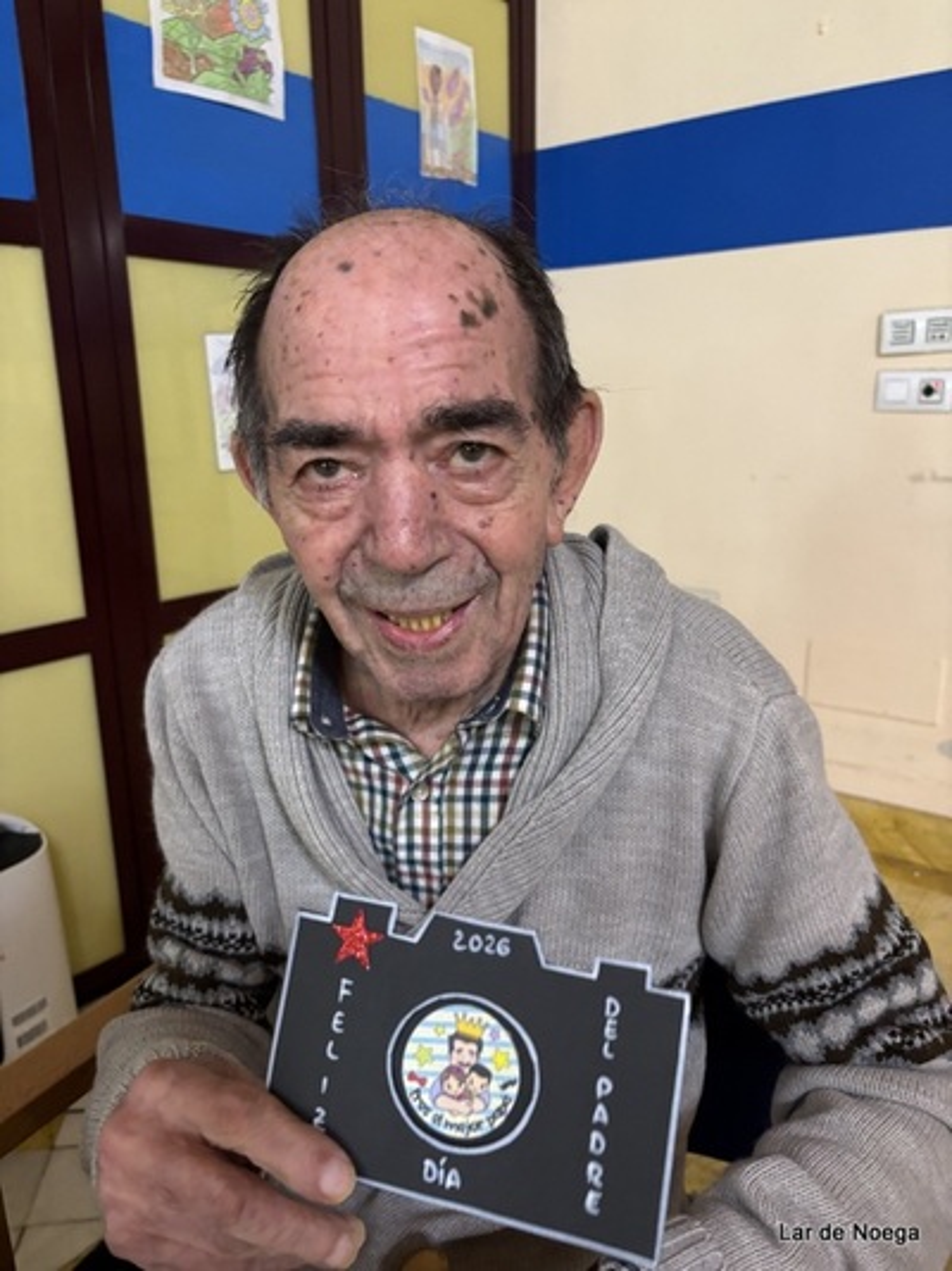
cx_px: 476
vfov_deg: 67.3
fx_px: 954
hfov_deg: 53.0
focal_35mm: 26
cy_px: 636
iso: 500
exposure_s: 1/60
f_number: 1.6
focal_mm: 5.96
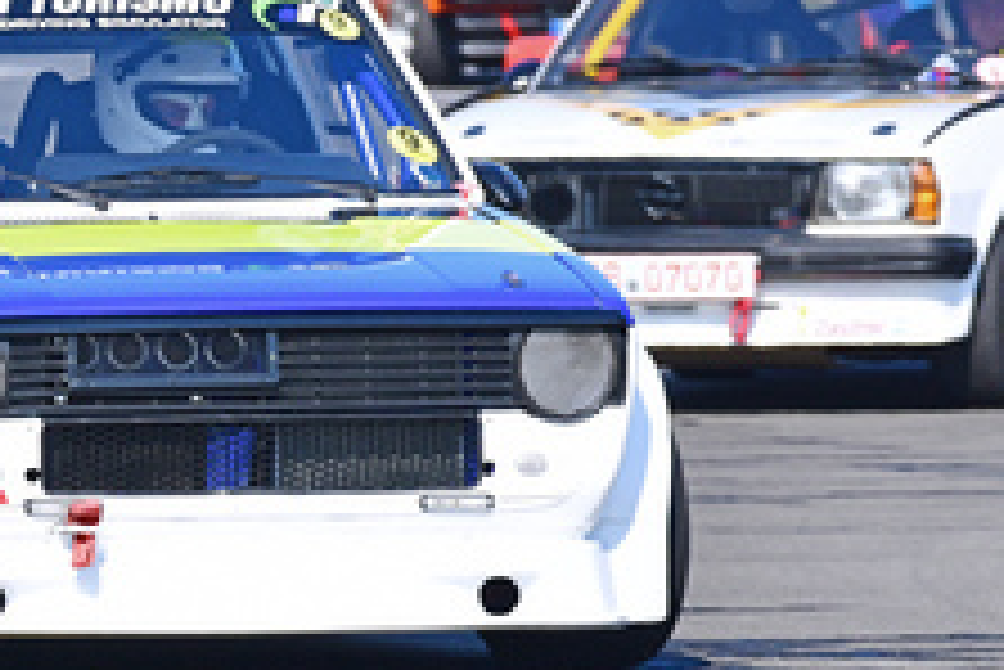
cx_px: 180
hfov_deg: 2.7
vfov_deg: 1.8
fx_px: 21013
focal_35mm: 753
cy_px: 333
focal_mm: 280
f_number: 8
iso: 1000
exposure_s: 1/640
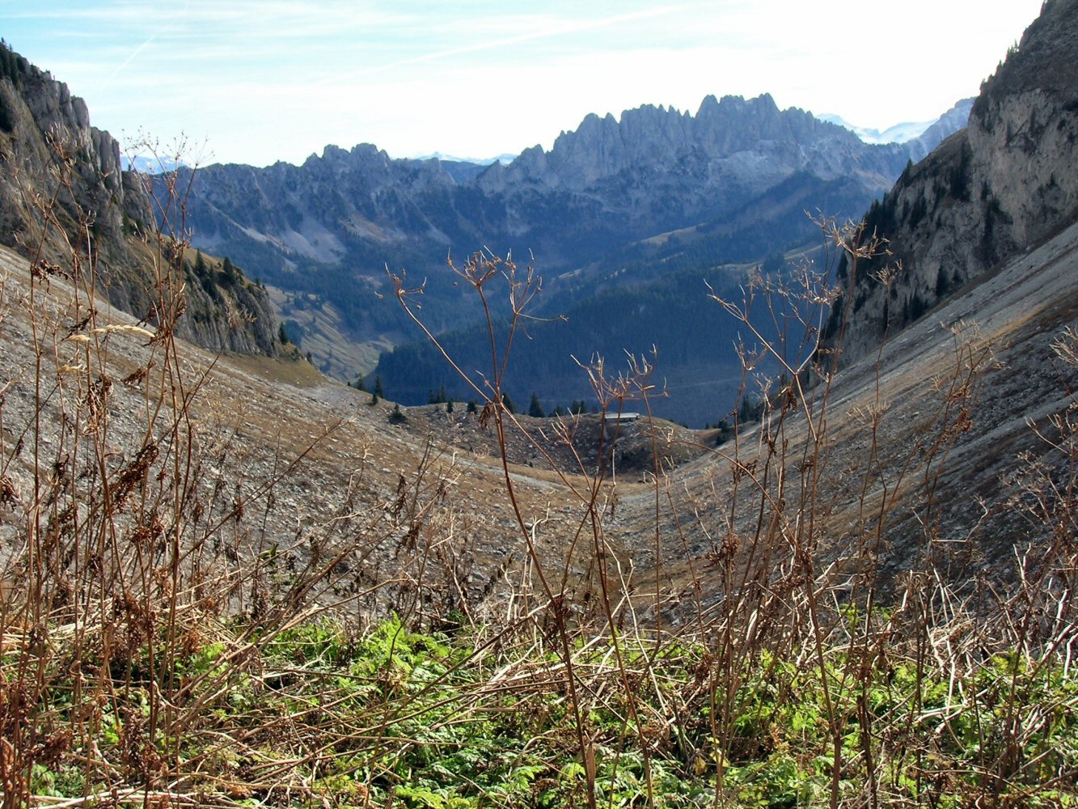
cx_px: 539
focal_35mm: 46
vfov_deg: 31.5
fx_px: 1433
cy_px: 404
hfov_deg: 41.2
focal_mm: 7.7
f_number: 5.4
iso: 50
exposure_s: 1/184
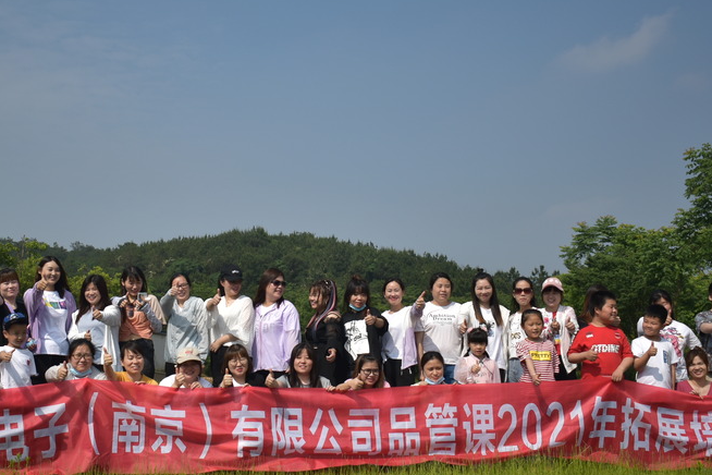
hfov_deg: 37.5
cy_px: 243
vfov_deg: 25.6
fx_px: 1043
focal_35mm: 53
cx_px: 281
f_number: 3.8
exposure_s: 1/1600
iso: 100
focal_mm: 23
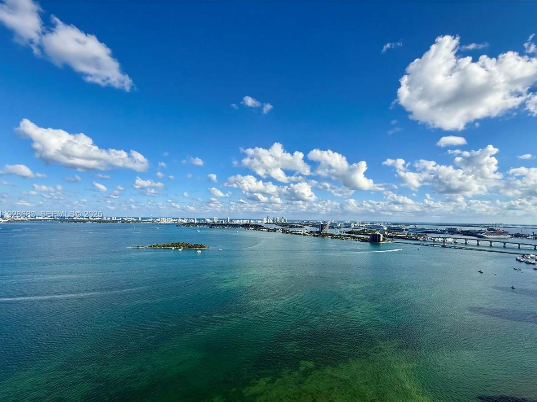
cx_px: 278
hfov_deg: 98.1
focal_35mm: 15
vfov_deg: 81.6
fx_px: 233
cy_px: 215
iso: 50
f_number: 2.2
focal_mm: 2.22
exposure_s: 1/3289
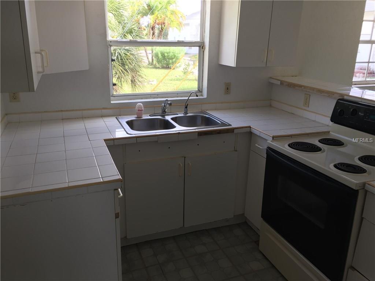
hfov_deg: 61.7
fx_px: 314
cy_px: 140
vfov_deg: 48.2
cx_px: 188
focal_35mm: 29
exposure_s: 1/120
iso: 40
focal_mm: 4.15
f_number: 2.2
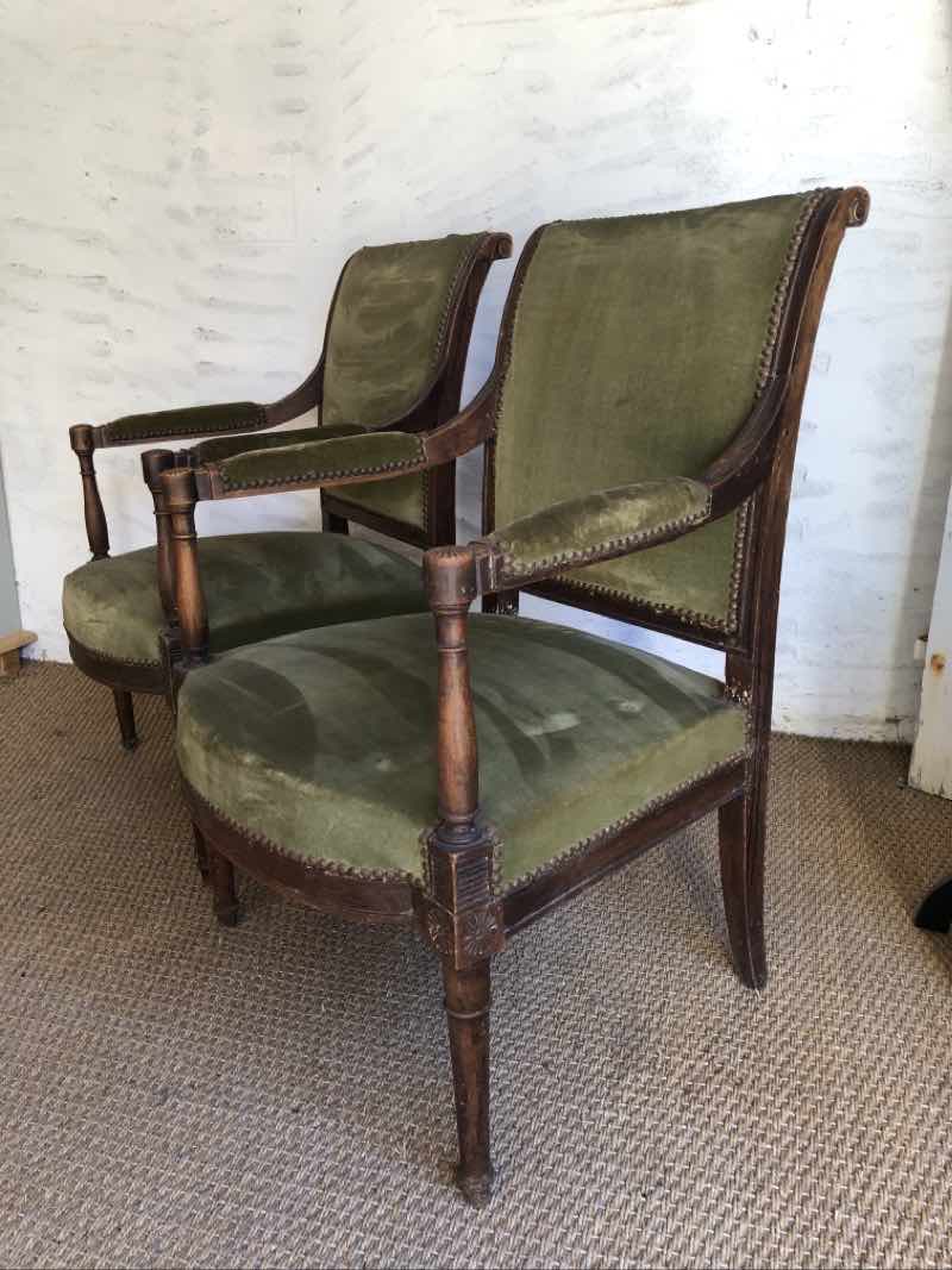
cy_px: 635
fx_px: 1027
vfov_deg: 63.4
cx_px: 476
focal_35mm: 28
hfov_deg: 49.7
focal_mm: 3.99
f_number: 1.8
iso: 32
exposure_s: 1/33
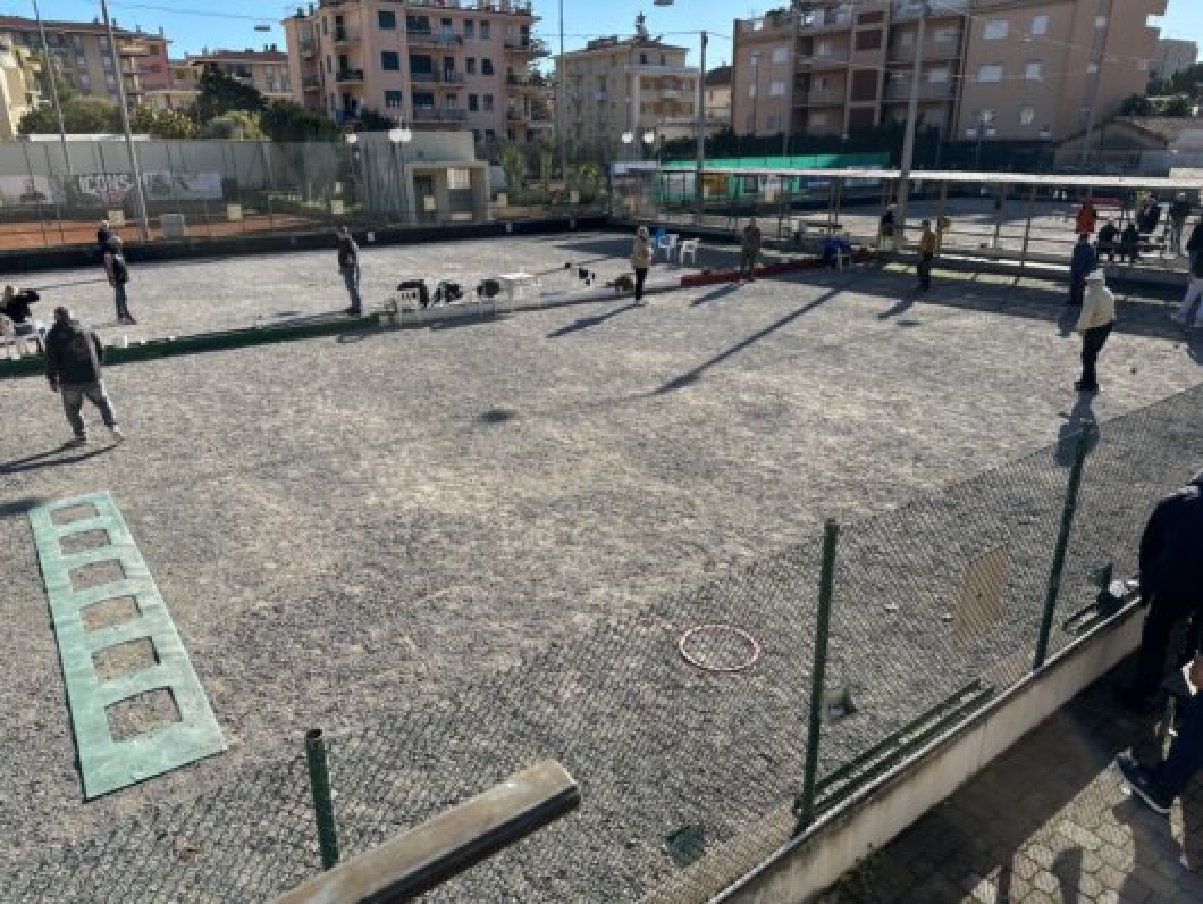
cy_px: 452
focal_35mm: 24
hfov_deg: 71.6
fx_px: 834
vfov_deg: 56.9
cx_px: 602
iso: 80
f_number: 1.78
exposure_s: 1/3058
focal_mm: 6.86
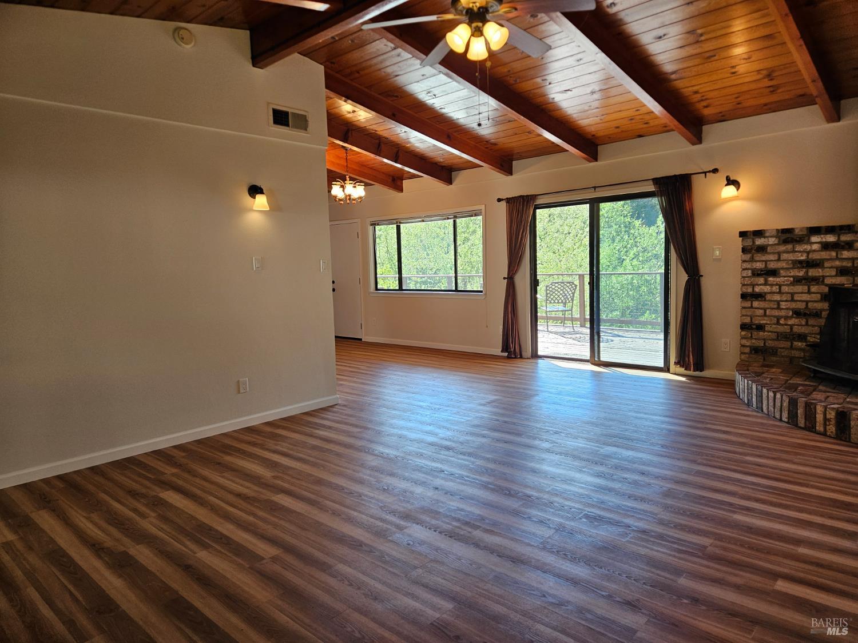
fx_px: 570
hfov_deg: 73.9
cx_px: 429
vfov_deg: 58.9
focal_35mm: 23
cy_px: 322
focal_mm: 5.4
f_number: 1.8
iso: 100
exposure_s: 1/120
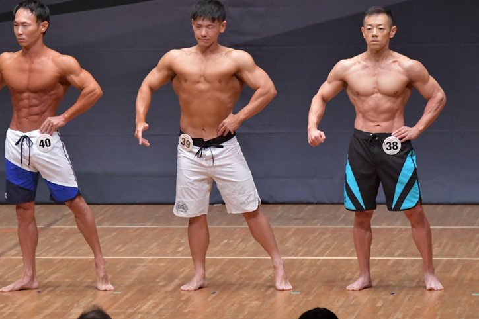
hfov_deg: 6.8
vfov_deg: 4.5
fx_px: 4056
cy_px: 150
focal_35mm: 305
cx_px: 235
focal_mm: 190
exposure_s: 1/400
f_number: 5.6
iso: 6400
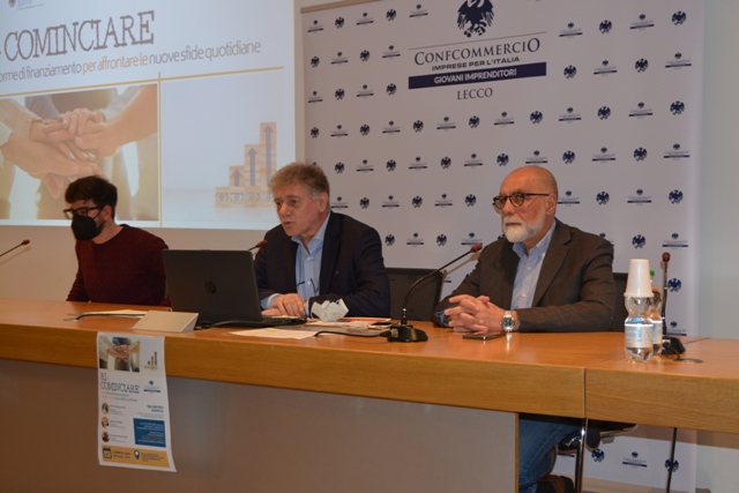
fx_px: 1170
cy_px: 246
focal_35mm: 57
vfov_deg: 23.8
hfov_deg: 35.0
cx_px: 370
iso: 560
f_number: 4.8
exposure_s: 1/60
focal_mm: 38
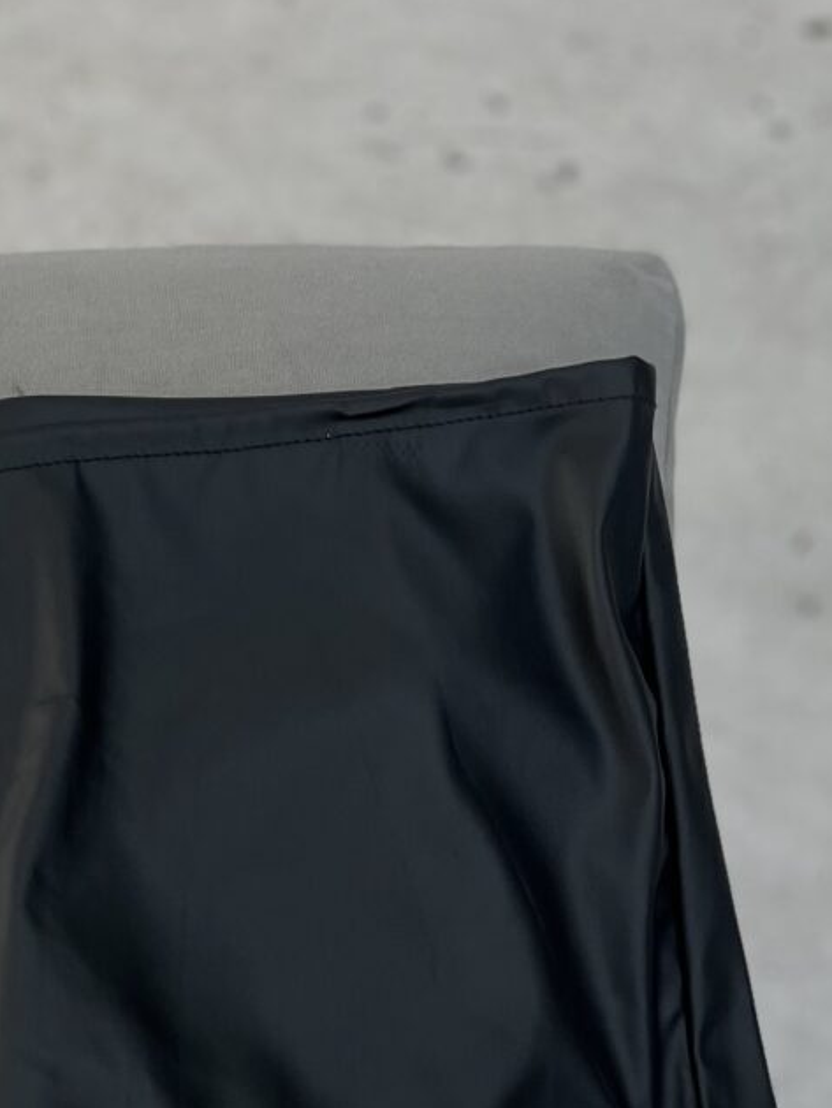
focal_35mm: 66
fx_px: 2114
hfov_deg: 21.4
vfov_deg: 27.1
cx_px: -18
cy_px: 1199
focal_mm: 5.1
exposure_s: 1/100
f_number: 1.6
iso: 64
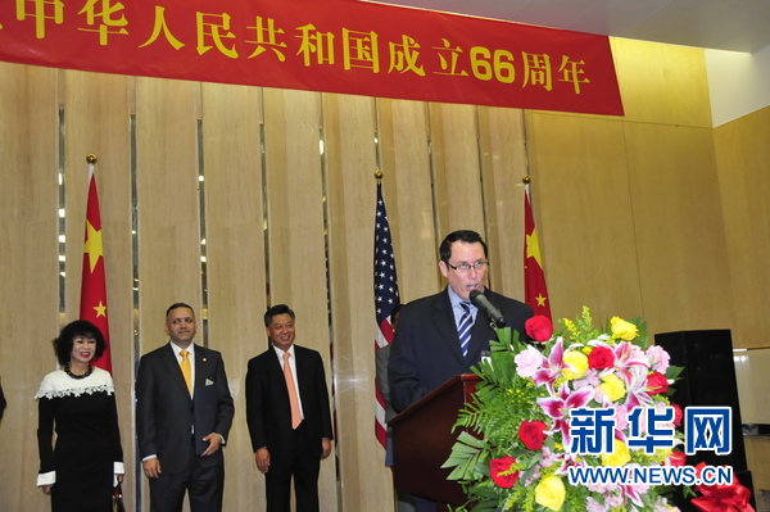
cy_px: 256
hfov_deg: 49.6
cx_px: 385
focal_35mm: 39
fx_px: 833
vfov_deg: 34.2
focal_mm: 26
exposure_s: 1/60
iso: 800
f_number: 5
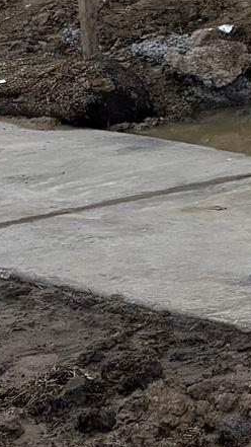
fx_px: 1751
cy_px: -303
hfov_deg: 7.0
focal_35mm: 148
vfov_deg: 13.3
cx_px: 863
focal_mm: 5.96
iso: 64
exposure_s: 1/4329
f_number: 1.6
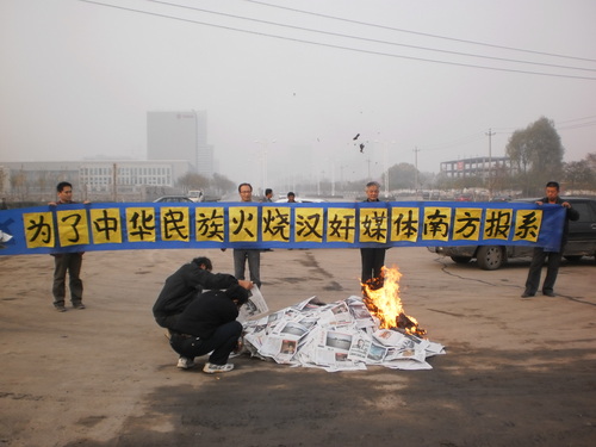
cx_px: 298
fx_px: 620
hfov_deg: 51.4
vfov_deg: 39.7
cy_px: 224
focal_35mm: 36
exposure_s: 1/200
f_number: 3.1
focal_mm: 6.3
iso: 100
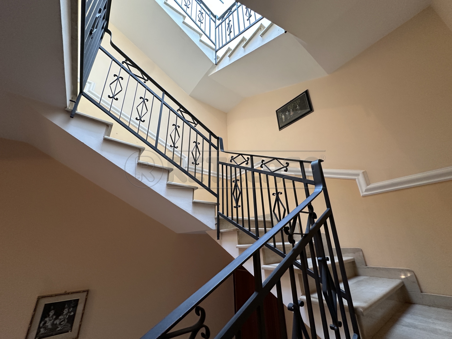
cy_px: 170
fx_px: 183
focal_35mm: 14
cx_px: 226
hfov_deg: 102.1
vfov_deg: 85.7
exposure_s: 1/50
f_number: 2.2
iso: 200
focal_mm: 2.22
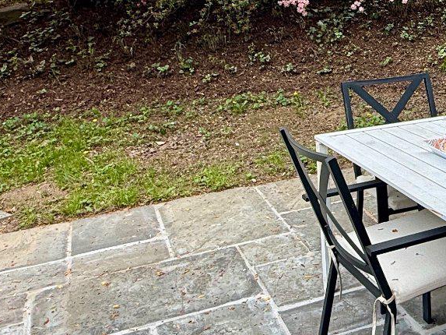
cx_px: 438
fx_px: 644
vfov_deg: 27.7
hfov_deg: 34.9
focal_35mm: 50
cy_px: 12
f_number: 2.2
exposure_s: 1/252
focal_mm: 2.22
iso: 50
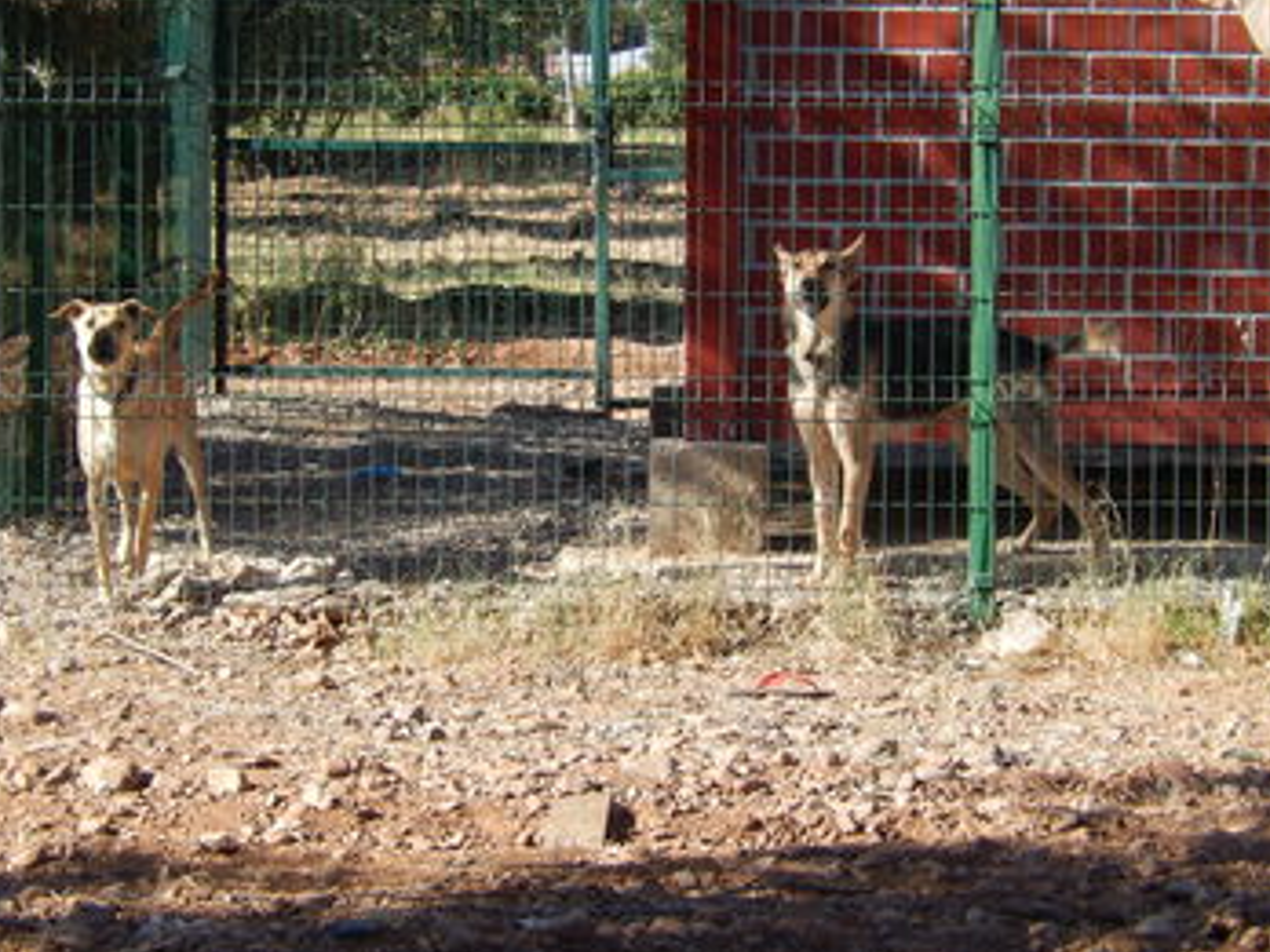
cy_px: 416
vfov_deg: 9.6
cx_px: 650
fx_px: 5650
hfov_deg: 12.8
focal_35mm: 154
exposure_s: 1/250
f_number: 5.6
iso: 140
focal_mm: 24.1
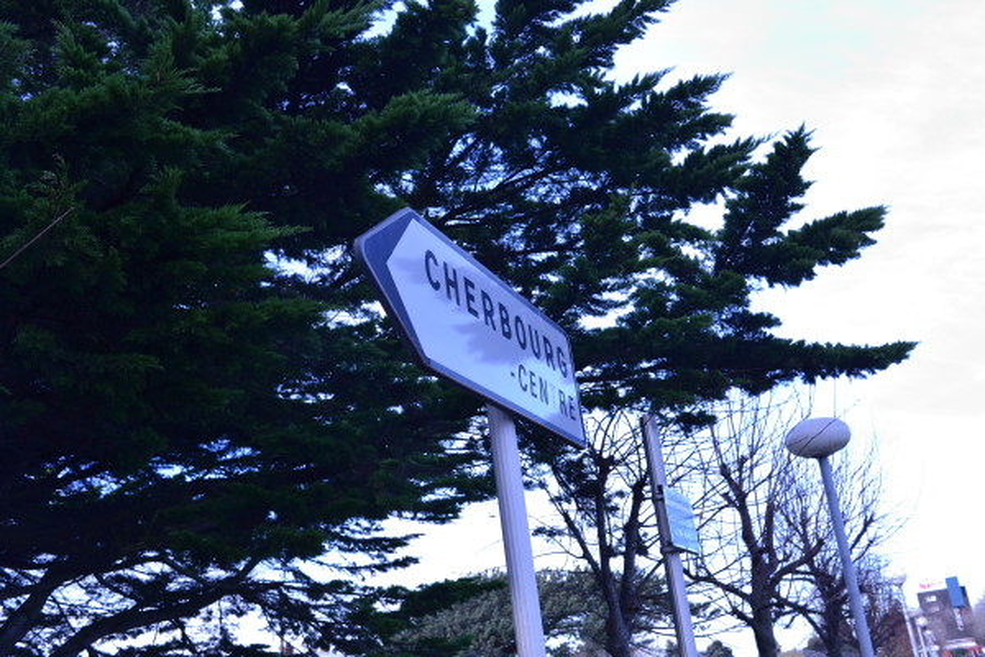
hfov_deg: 54.4
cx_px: 492
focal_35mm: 35
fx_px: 958
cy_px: 328
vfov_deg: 37.9
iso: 400
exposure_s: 1/200
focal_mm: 35
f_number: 7.1
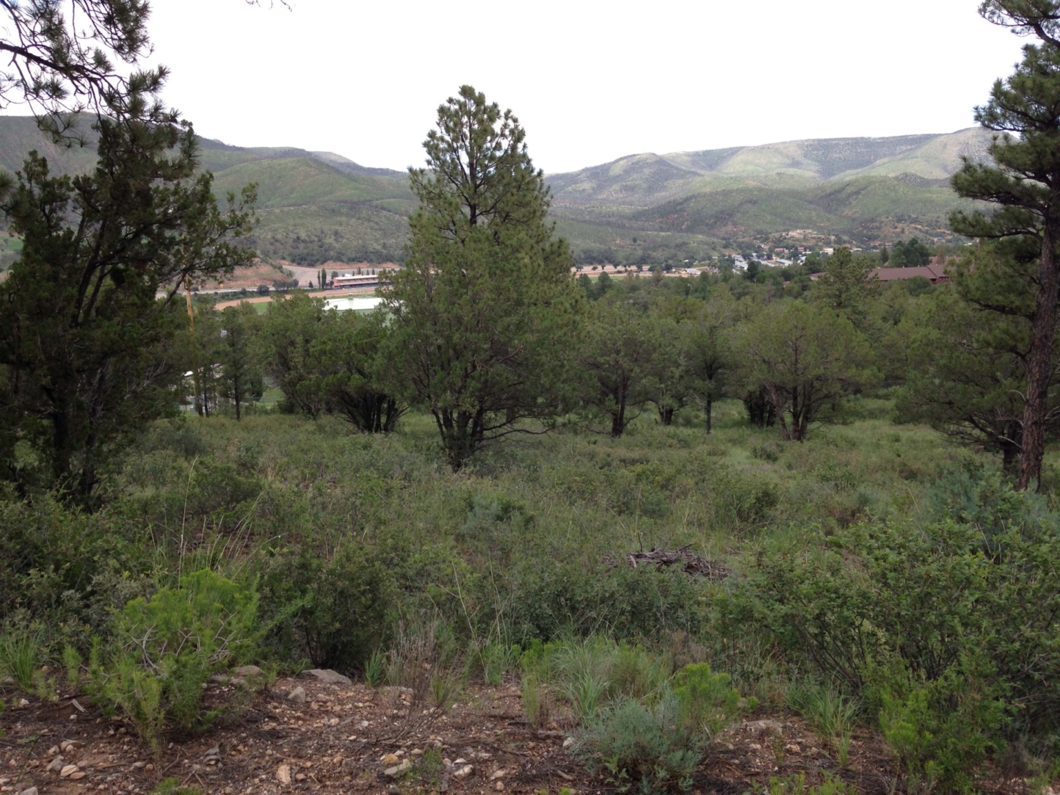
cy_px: 398
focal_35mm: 33
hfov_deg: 55.4
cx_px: 530
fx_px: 1011
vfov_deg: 42.9
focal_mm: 4.12
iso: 50
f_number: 2.4
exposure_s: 1/507
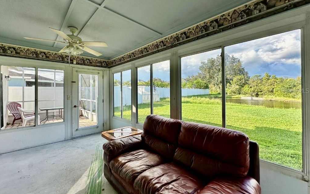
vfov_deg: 74.7
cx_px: 154
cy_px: 90
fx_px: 127
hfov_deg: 101.5
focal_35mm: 15
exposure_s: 1/540
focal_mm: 2.22
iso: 40
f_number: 2.2
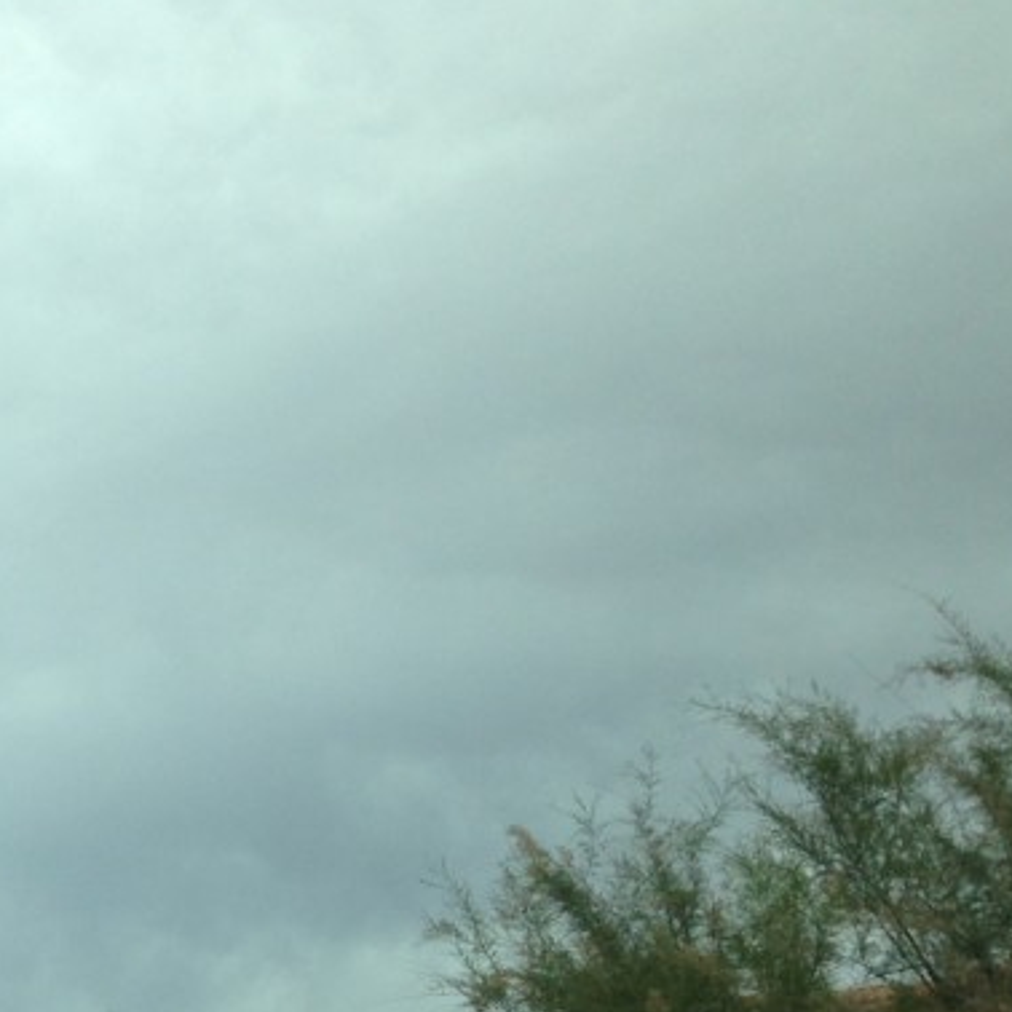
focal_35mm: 79
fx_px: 2613
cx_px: -244
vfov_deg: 21.2
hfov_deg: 20.3
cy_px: 996
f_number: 2.4
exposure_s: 1/1004
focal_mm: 4.12
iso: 50
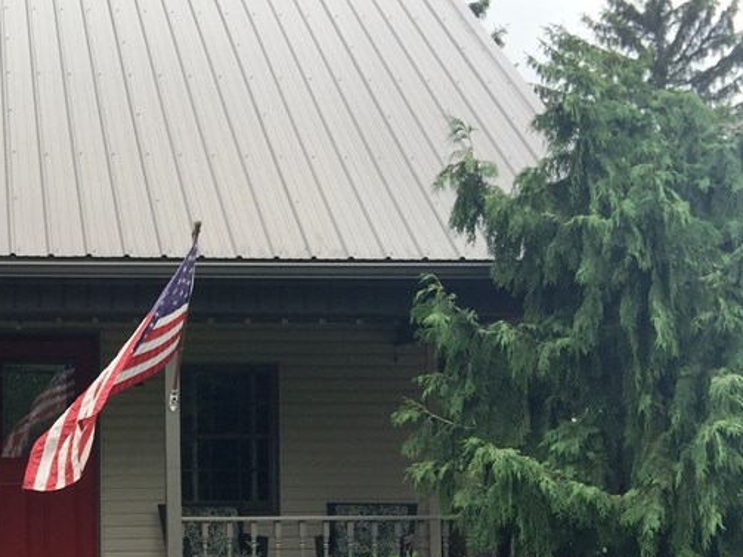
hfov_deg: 31.0
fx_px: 1266
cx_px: 52
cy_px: 424
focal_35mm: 59
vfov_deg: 24.5
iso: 32
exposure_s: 1/439
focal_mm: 4.15
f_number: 2.2
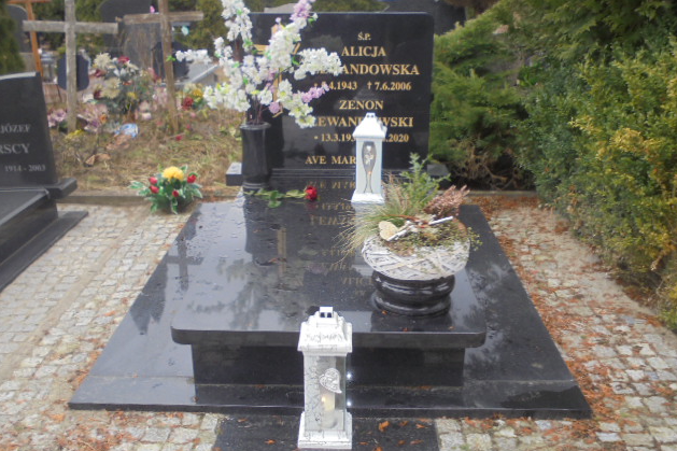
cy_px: 240
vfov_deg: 36.8
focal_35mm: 36
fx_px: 677
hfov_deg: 53.1
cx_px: 338
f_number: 4
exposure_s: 1/50
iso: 100
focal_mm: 6.1
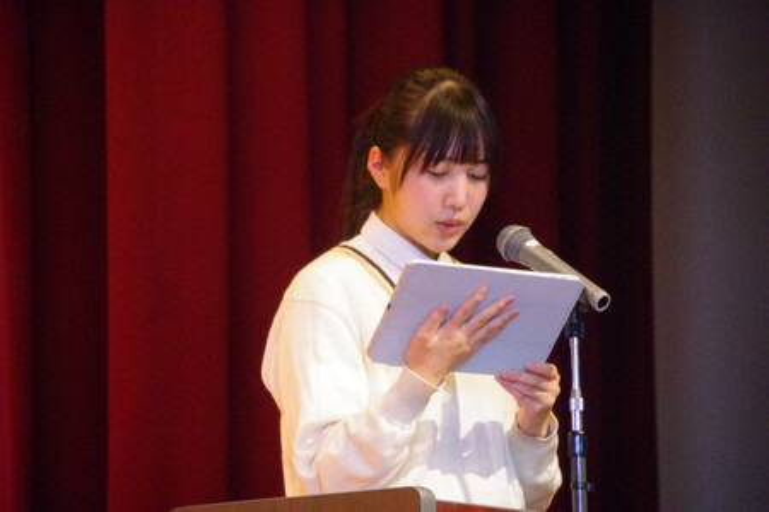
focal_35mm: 315
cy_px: 256
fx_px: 6728
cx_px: 384
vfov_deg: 4.4
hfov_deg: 6.5
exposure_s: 1/200
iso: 25600
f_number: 6.3
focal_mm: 210
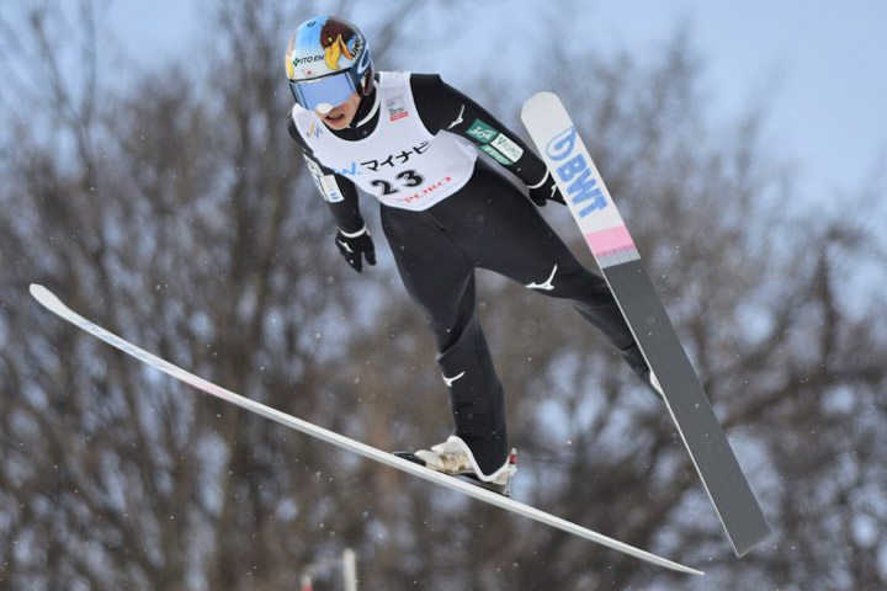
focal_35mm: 450
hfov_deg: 4.6
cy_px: 296
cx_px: 444
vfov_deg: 3.1
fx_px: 11087
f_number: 4
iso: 200
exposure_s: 1/2500
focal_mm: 300
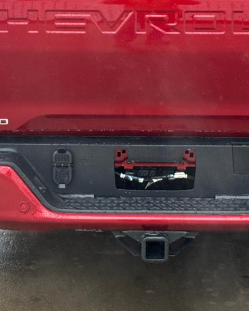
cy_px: 53
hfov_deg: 12.2
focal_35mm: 127
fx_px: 1169
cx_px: 141
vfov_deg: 15.0
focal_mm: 6.86
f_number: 1.78
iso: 64
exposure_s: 1/279
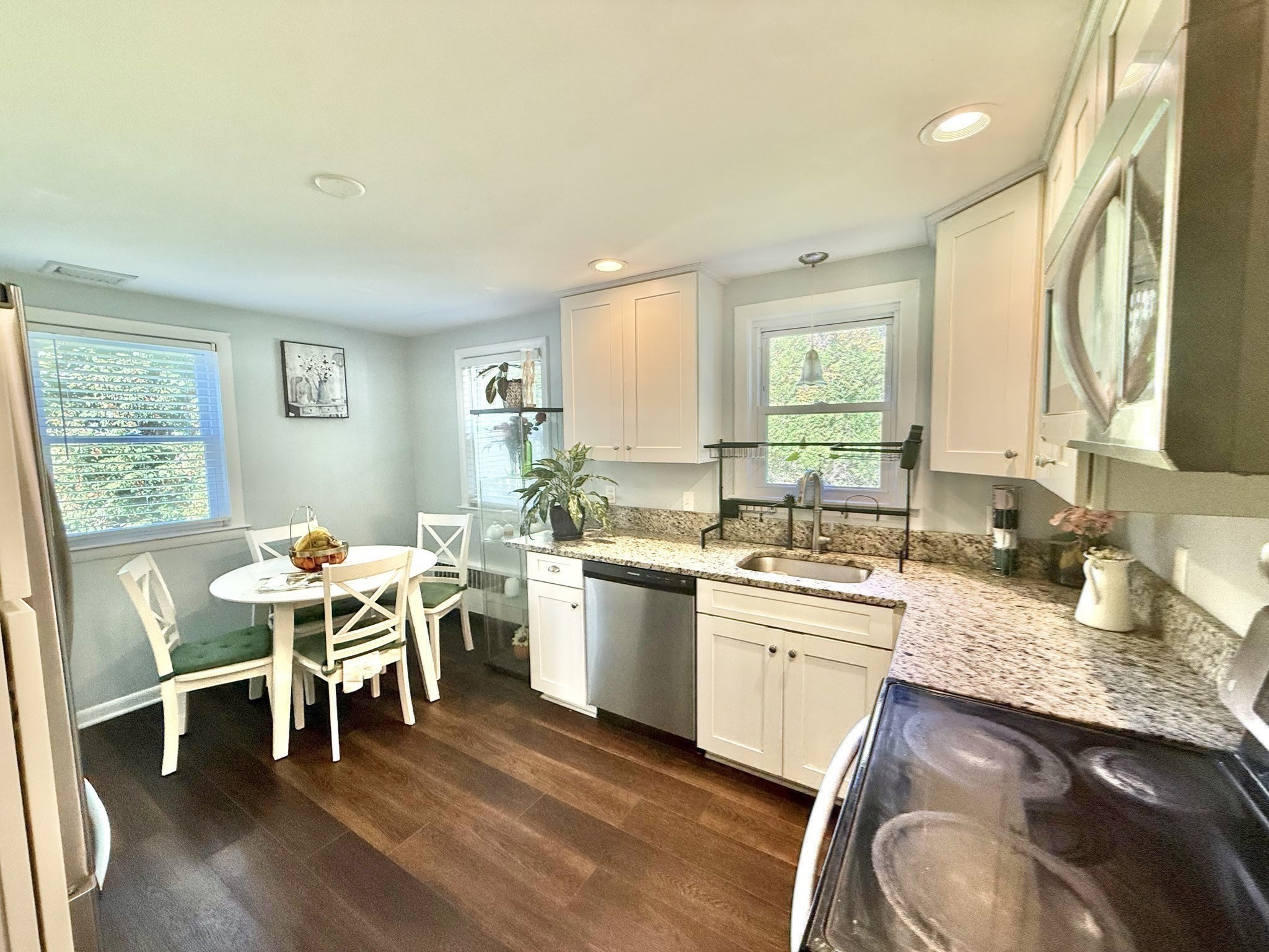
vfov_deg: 85.7
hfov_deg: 102.1
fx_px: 513
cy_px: 476
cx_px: 634
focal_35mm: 14
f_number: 2.2
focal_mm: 2.22
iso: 250
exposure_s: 1/120
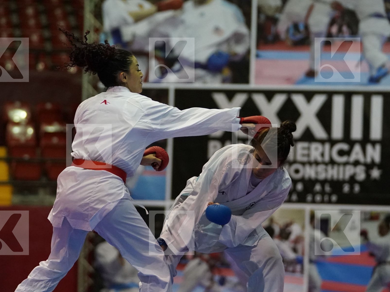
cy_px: 146
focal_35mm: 206
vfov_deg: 7.2
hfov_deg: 9.6
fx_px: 2321
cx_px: 172
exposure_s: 1/800
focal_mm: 127
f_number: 2.8
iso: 6400
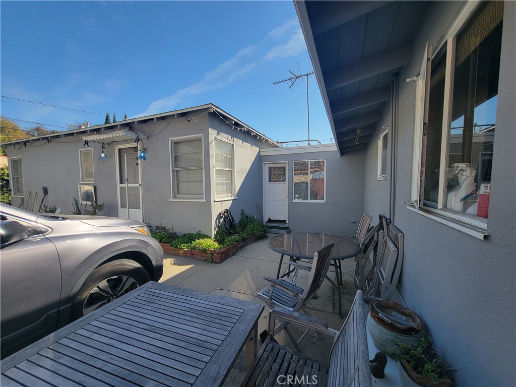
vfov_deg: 89.9
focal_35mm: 13
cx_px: 258
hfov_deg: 106.2
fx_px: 194
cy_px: 194
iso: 50
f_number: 2.2
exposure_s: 1/670
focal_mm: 2.2
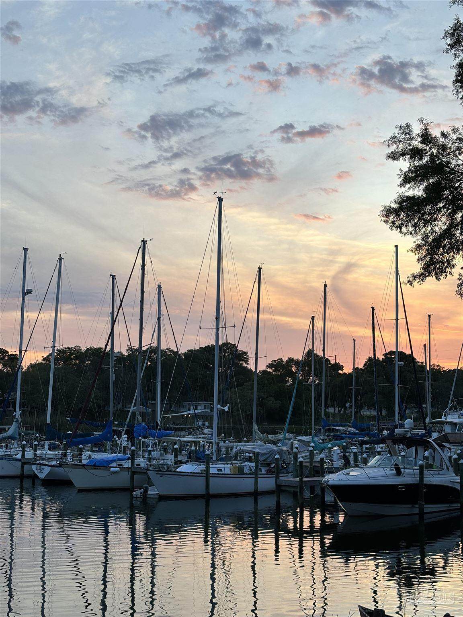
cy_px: 308
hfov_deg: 28.0
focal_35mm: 52
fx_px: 927
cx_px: 232
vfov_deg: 36.8
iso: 32
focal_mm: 5.96
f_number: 1.6
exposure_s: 1/166
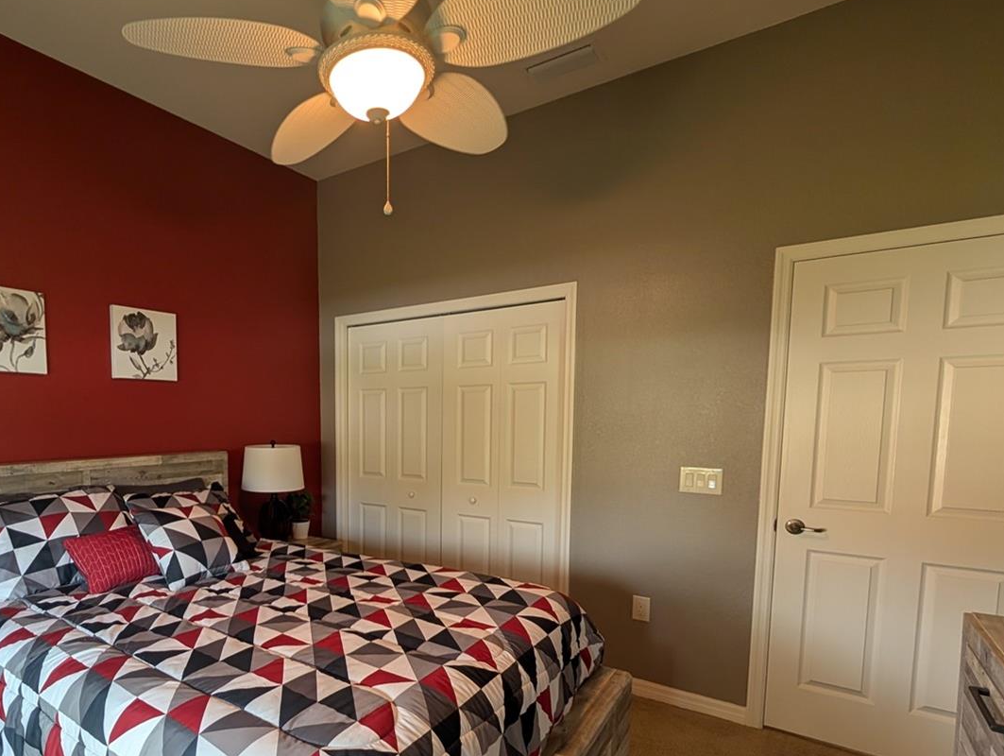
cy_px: 462
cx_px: 350
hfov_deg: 85.2
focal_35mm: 18
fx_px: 523
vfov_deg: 70.8
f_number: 1.7
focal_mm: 2.02
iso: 51
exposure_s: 1/30
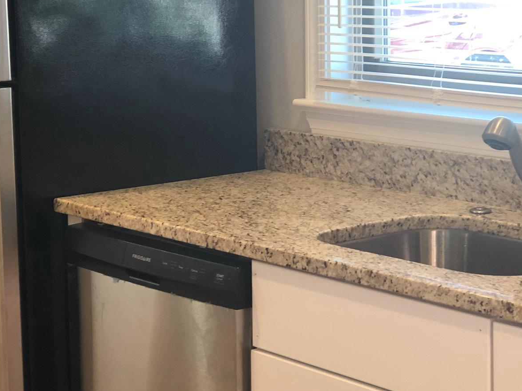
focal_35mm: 99
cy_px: 149
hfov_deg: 19.8
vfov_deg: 14.9
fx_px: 1493
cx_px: 235
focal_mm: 6.6
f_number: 2.8
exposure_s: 1/60
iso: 200
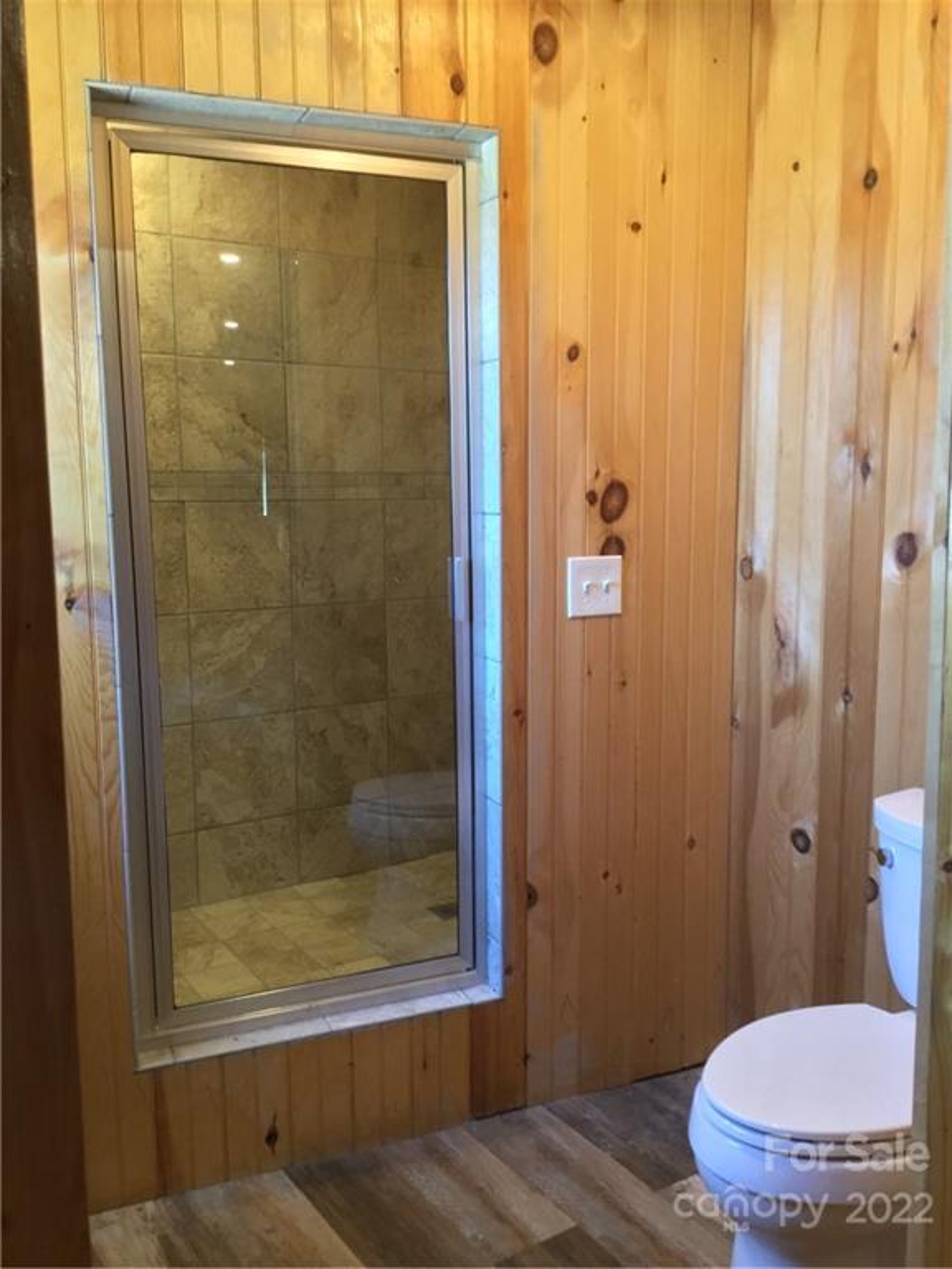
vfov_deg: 58.4
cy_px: 634
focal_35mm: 31
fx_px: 1137
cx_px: 476
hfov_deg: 45.4
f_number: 2.4
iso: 125
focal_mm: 3.3
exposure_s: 1/30
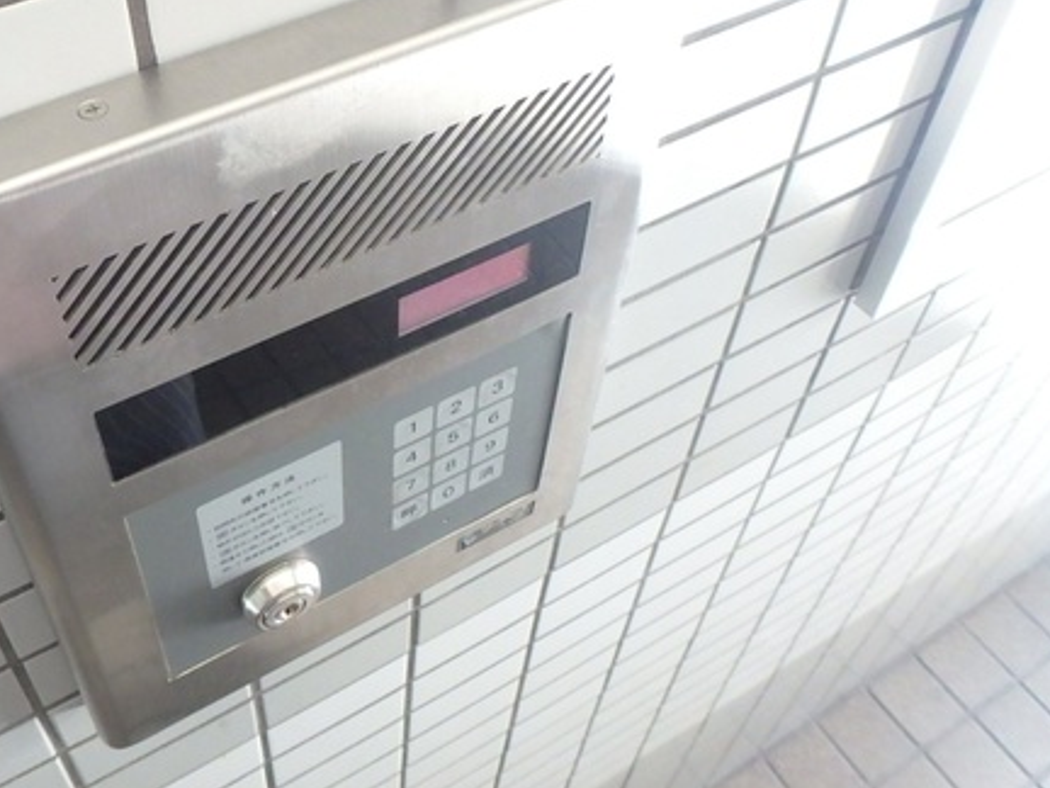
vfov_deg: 40.2
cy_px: 164
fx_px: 1031
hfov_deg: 52.2
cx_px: 299
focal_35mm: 34
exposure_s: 1/25
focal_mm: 3.7
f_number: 3.5
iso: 800
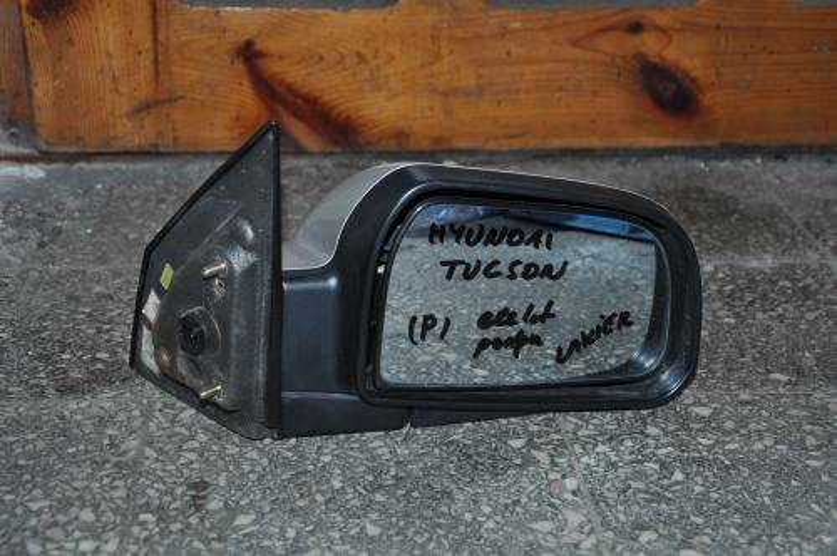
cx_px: 418
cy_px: 278
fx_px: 1567
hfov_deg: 29.9
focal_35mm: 68
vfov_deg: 20.1
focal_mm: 45
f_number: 4.8
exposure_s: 1/60
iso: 800
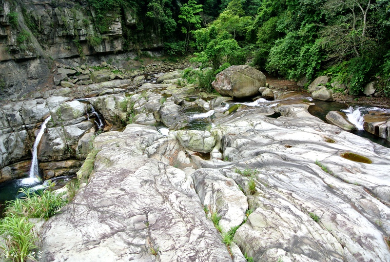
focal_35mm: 31
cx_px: 195
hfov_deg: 60.2
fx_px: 337
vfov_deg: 42.5
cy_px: 131
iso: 100
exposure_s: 1/320
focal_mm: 11.8
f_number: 3.8
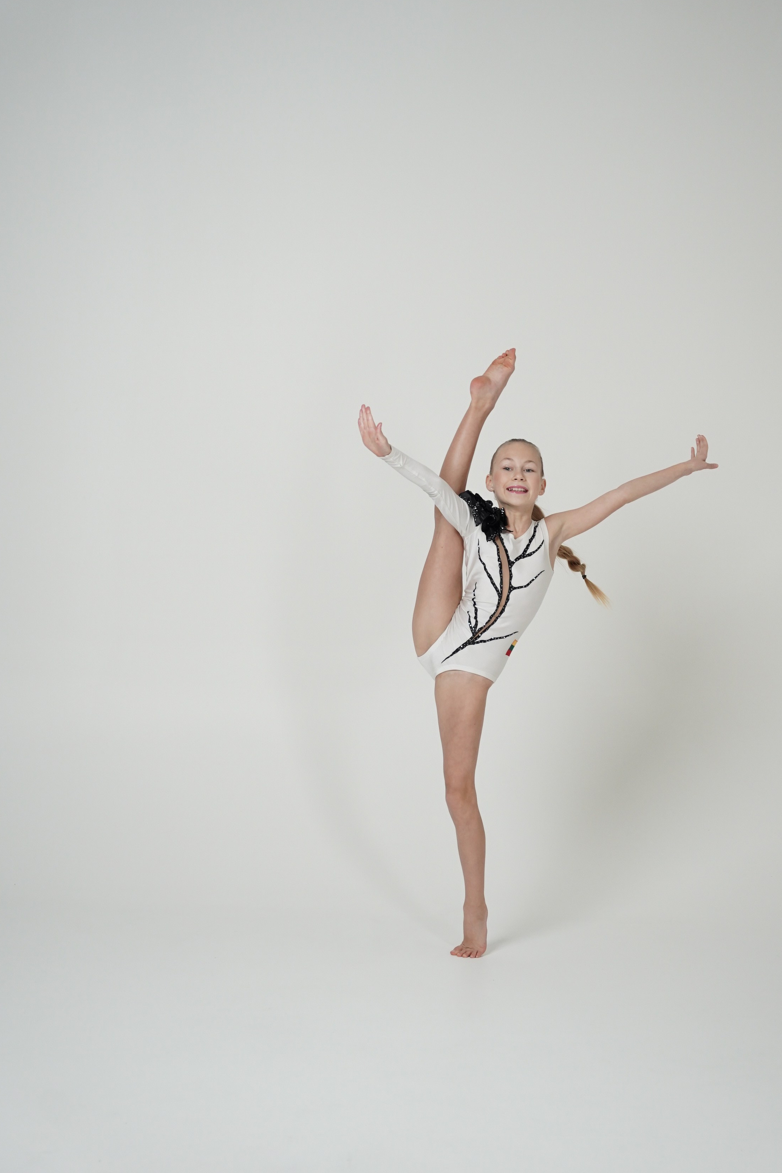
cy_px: 561
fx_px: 1857
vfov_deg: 35.0
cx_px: 449
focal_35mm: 57
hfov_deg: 23.8
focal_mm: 48
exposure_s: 1/800
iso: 1600
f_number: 3.2
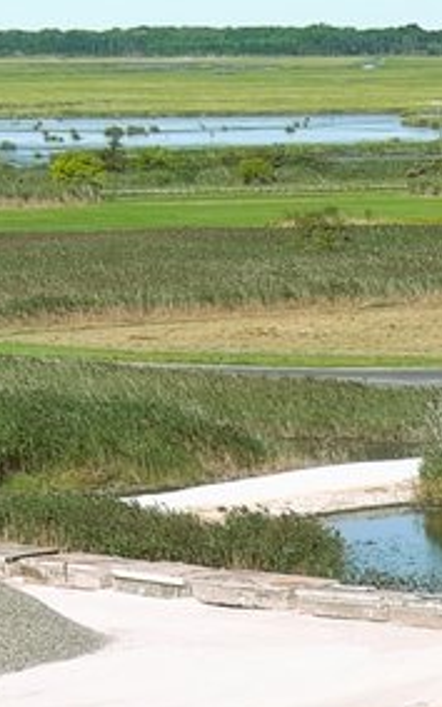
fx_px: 3429
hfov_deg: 6.4
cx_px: 1552
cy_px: 1155
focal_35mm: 178
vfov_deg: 11.2
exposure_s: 1/1000
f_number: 2.8
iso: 100
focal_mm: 10.57
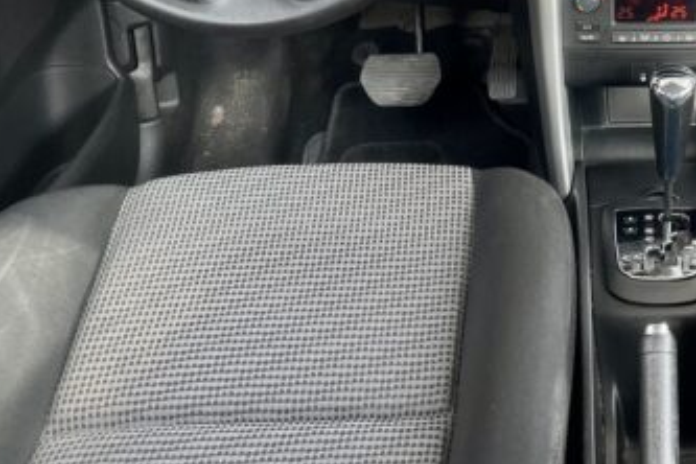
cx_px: 669
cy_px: 4
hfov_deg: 29.3
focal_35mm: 65
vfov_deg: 20.3
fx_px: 1257
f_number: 1.6
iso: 50
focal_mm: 4.2
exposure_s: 1/121
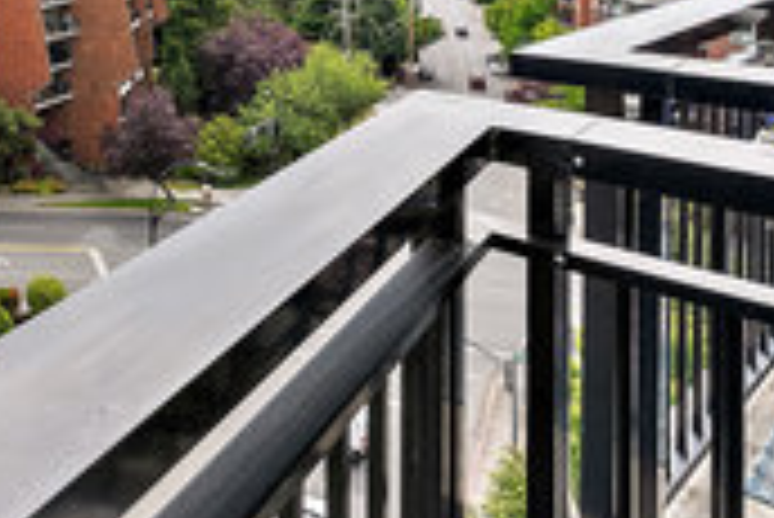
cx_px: 52
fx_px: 925
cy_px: -59
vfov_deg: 28.3
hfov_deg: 41.2
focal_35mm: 43
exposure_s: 1/200
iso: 320
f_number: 9
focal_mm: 17
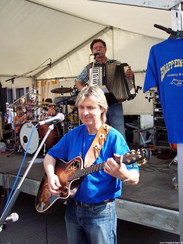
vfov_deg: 47.9
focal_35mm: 39
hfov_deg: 36.8
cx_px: 92
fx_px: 275
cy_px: 122
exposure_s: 1/250
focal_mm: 8
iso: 100
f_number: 3.4
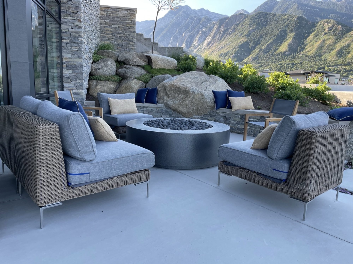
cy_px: 132
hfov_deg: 67.3
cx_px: 176
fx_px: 265
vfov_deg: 53.0
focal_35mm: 26
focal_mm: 4.2
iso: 32
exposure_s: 1/381
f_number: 1.6
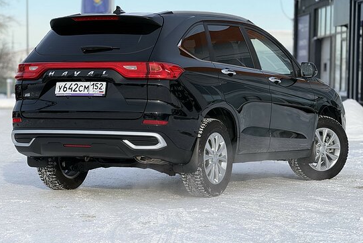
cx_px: 180
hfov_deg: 16.3
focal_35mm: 126
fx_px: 1271
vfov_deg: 10.9
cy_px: 114
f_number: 2.8
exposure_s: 1/938
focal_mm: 15.66
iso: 50
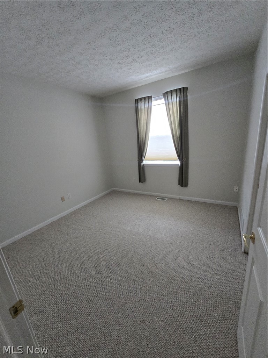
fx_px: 134
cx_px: 134
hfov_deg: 89.9
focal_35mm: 13
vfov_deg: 106.2
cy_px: 179
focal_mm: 2.2
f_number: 2.2
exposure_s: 1/60
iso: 500
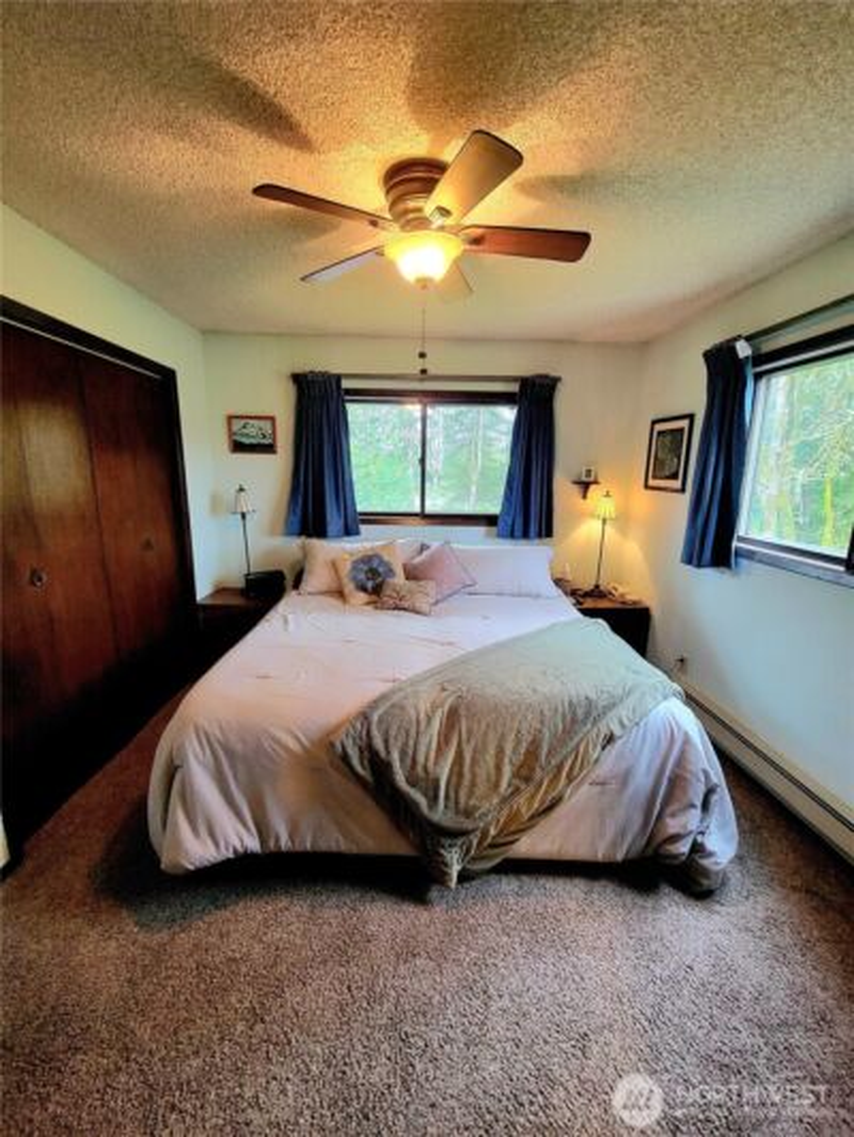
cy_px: 568
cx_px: 427
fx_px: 427
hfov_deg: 89.9
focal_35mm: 13
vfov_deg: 106.2
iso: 320
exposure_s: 1/60.2
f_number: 2.2
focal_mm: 2.2
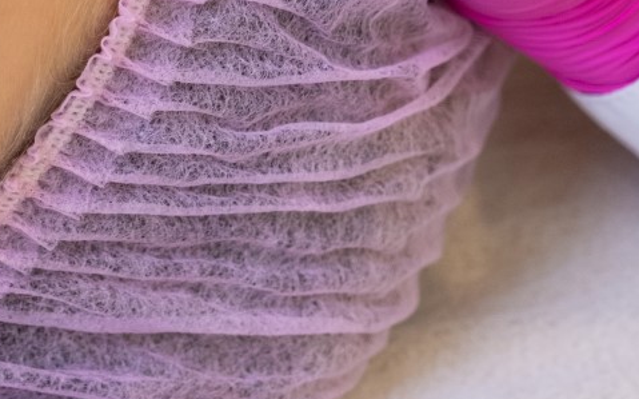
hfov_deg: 10.2
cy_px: -248
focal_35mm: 200
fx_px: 3482
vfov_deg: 6.5
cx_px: -220
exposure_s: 1/160
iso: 800
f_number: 2.8
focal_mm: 38.8
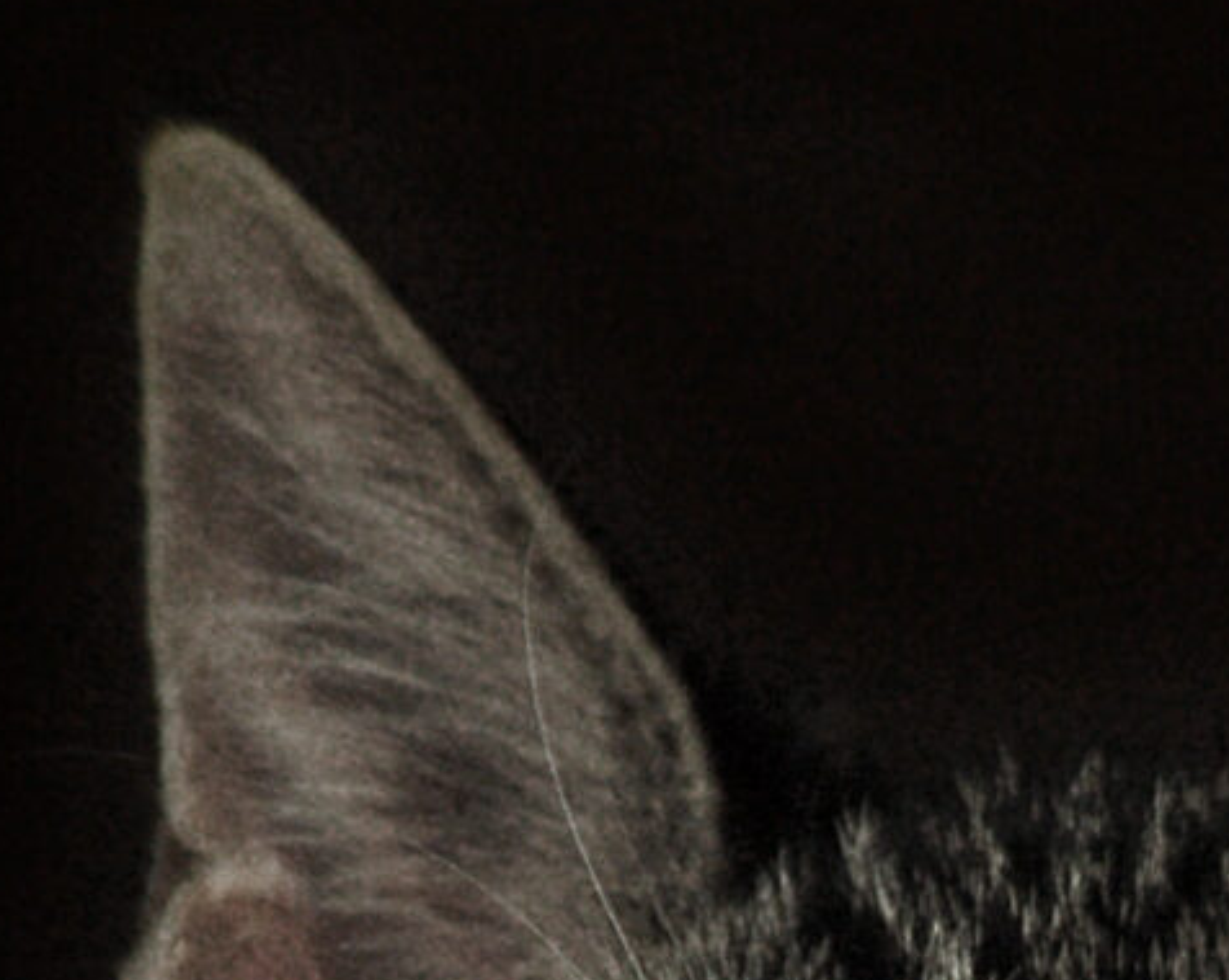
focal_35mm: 1136
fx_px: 41287
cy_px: 1531
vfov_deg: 1.4
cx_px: 1368
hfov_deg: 1.7
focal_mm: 200
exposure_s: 1/60
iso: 400
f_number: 6.3
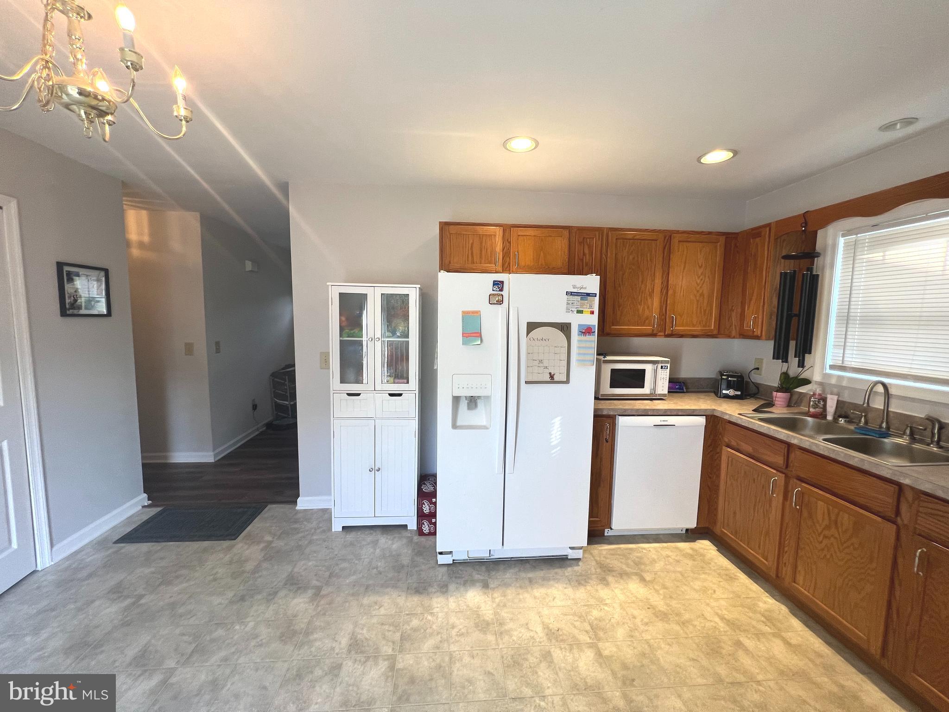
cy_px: 356
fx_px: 356
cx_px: 474
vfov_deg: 89.9
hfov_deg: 106.2
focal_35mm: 13
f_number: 1.8
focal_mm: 1.57
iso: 100
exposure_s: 1/120
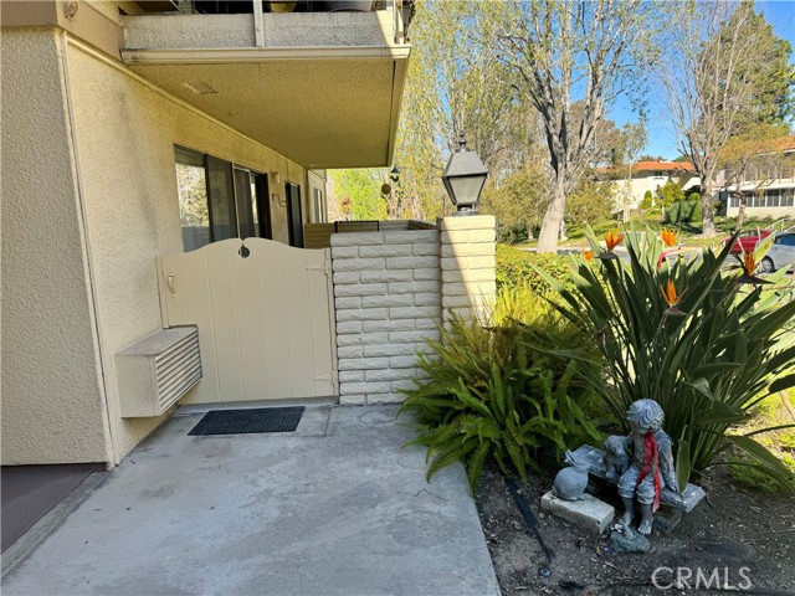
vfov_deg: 56.8
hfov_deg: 71.6
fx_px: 551
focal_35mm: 24
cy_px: 298
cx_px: 398
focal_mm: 6.86
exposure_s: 1/1131
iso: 80
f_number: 1.78
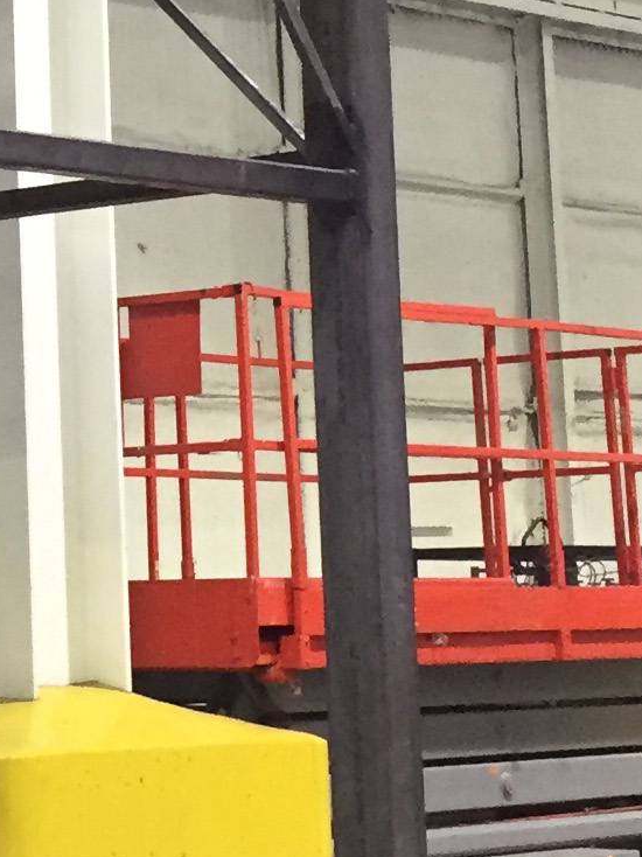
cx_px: -265
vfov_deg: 15.1
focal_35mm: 129
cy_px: 51
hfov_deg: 11.1
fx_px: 3192
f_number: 2.2
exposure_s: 1/30
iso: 125
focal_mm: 4.15
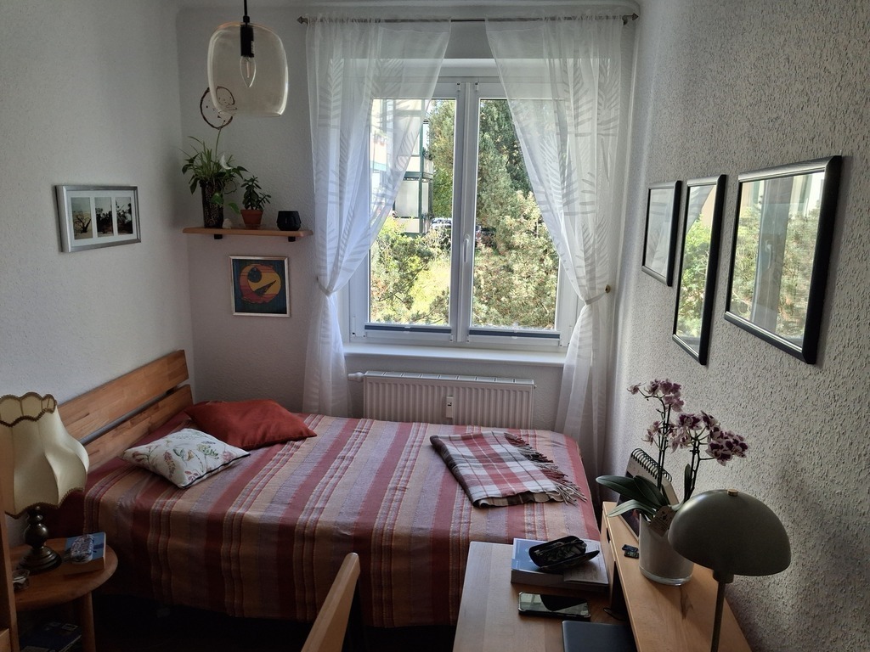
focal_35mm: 27
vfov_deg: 51.4
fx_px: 679
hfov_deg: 65.3
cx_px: 435
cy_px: 326
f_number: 1.8
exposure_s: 1/120
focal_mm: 4
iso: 100
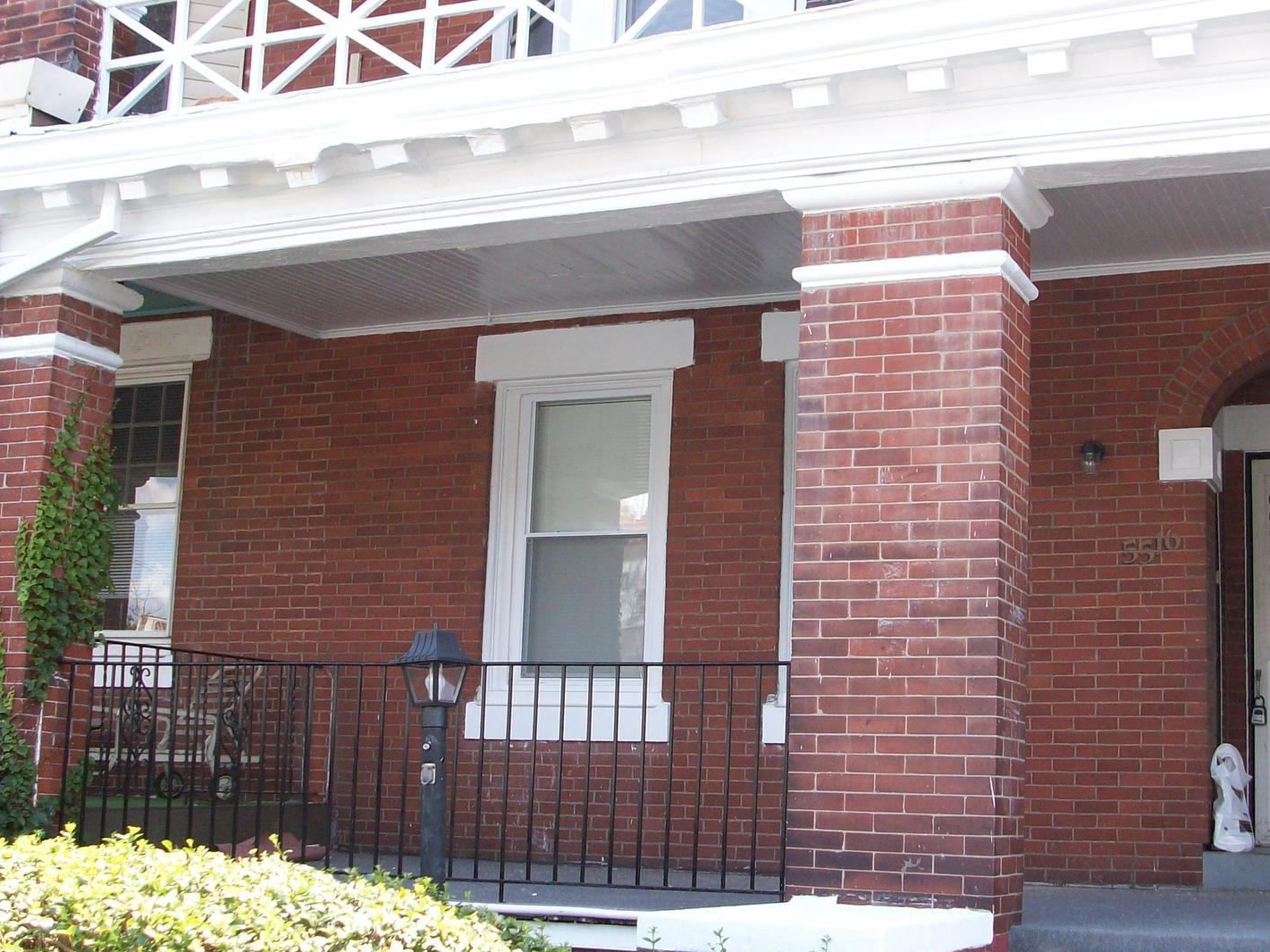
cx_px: 731
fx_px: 1798
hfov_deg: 38.8
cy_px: 472
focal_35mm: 49
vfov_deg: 29.7
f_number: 2.8
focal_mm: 5.7
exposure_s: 1/146
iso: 64
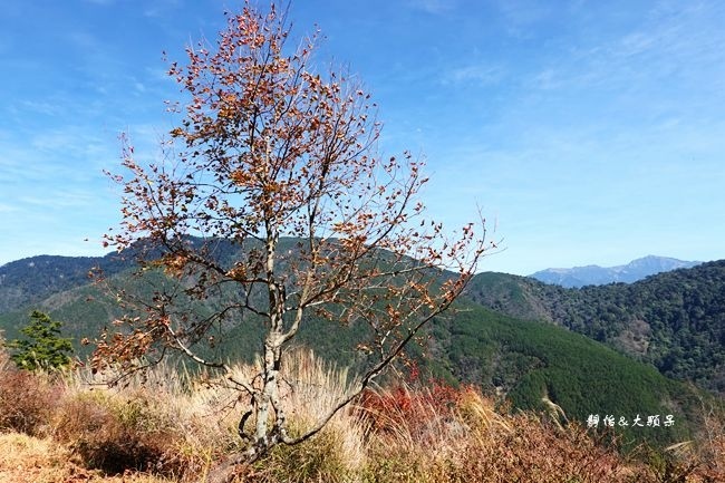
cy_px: 242
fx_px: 483
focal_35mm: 24
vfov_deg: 53.1
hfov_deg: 73.8
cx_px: 362
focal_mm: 9
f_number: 5.6
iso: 125
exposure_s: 1/500
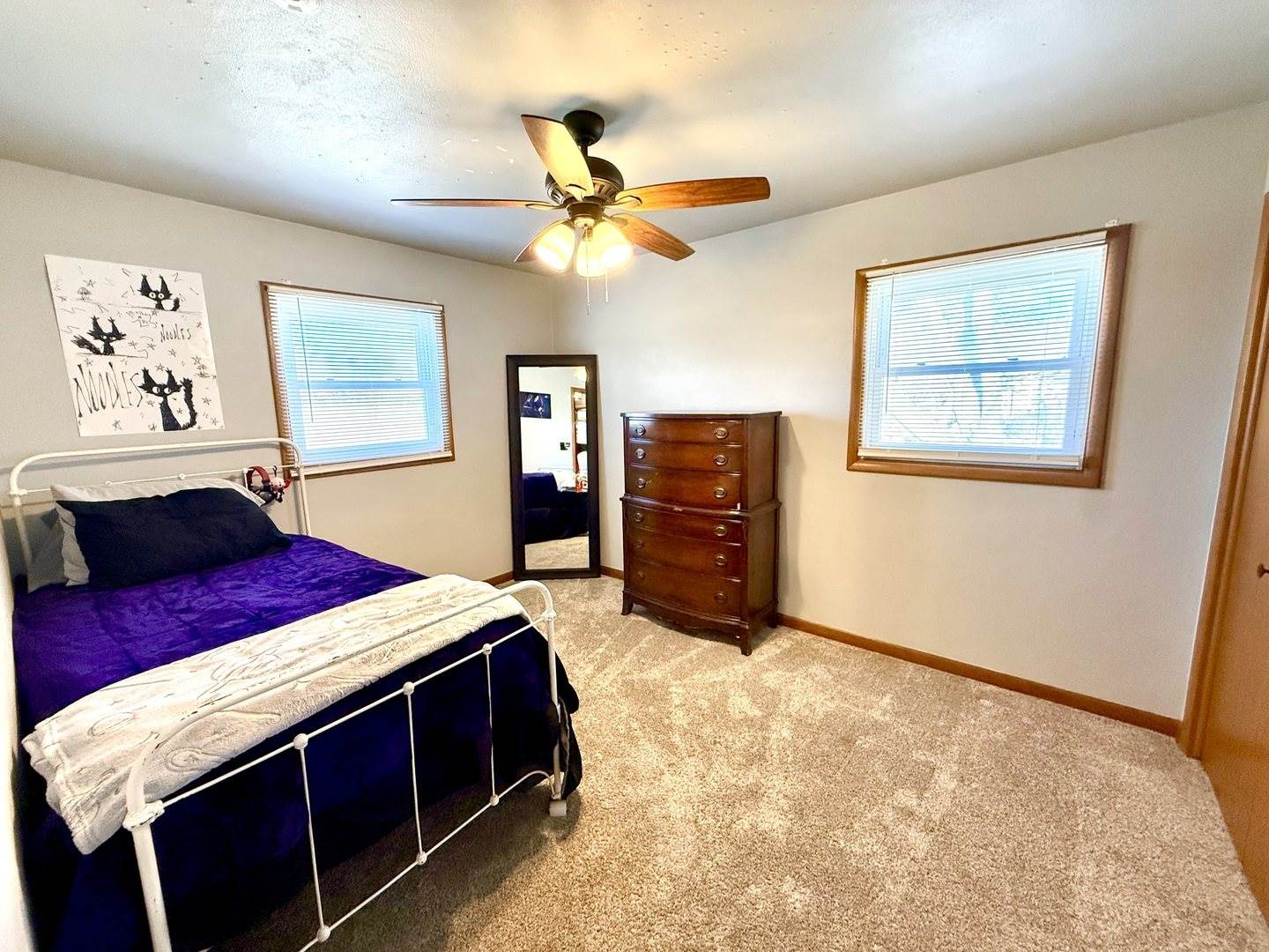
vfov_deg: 85.7
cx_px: 634
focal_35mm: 14
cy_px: 476
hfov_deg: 102.1
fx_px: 513
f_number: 2.2
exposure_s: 1/120
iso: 640
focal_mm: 2.22
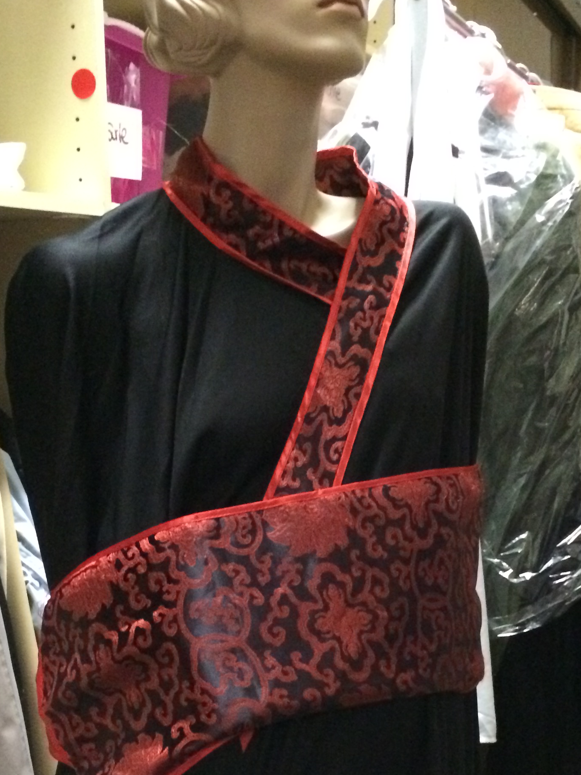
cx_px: 333
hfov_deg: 28.0
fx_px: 1164
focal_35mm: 52
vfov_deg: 35.8
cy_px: 597
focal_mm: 4.15
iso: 800
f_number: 2.2
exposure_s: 1/17
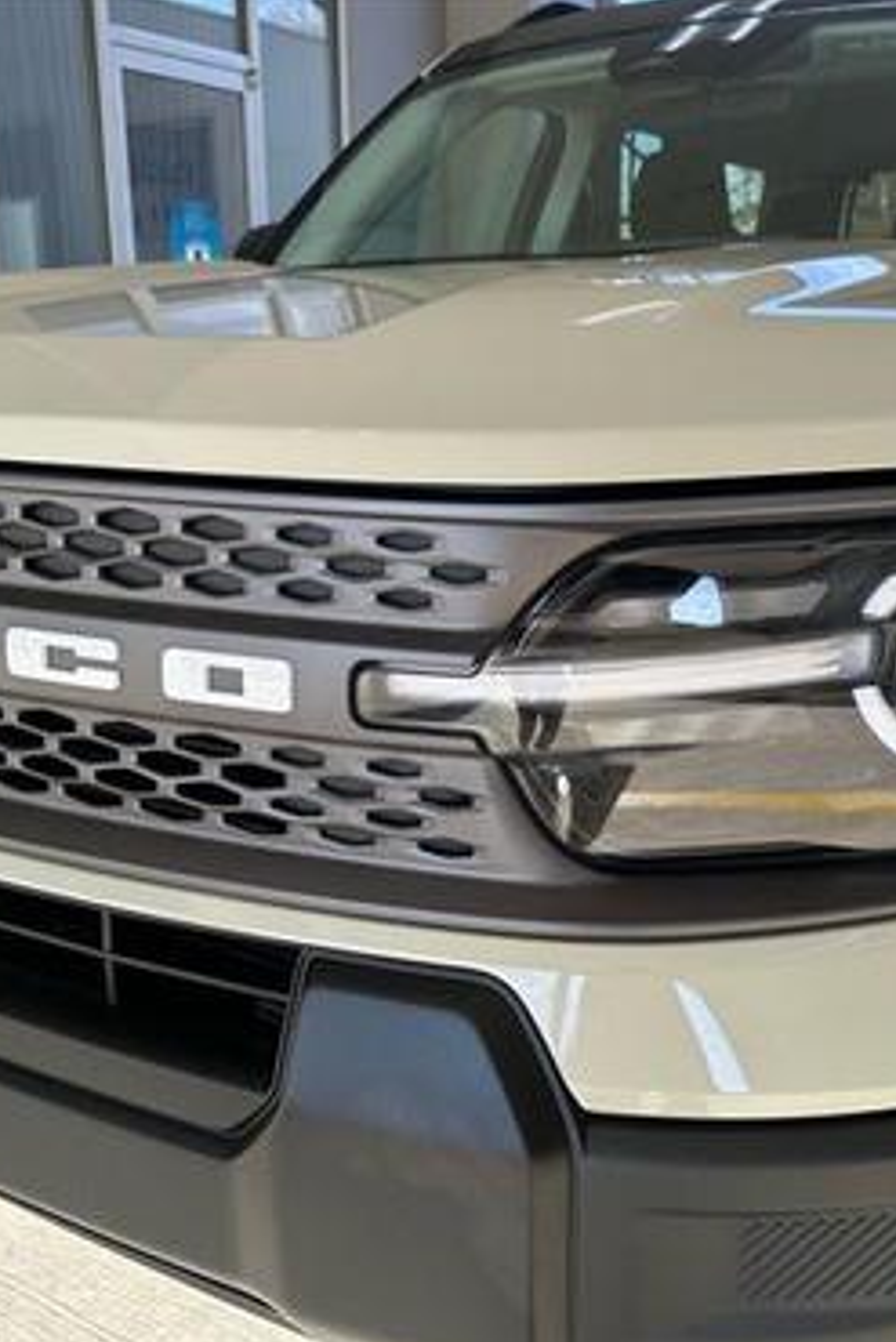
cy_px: 675
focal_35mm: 34
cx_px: 461
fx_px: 1268
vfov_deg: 55.8
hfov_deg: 38.9
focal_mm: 6.86
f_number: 1.78
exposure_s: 1/797
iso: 80
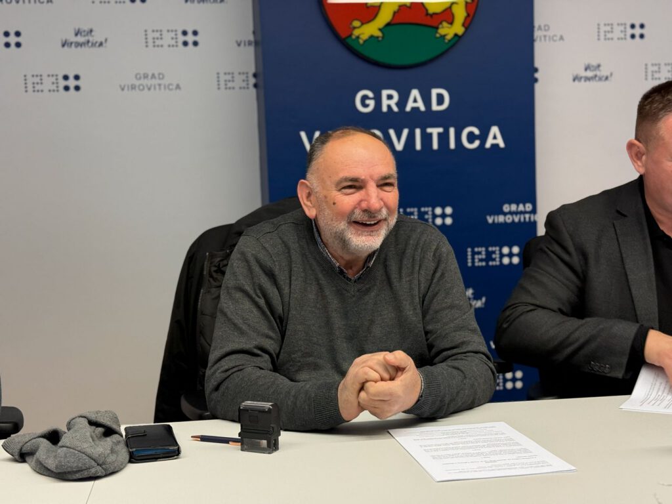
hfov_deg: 39.7
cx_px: 336
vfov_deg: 30.3
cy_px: 252
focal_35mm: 48
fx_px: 932
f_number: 1.78
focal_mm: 6.76
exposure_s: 1/100
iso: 250
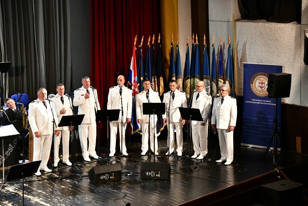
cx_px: 154
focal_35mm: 92
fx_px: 787
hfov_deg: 22.1
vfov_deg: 14.9
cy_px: 103
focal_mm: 92
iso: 18000
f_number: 5.3
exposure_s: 1/320
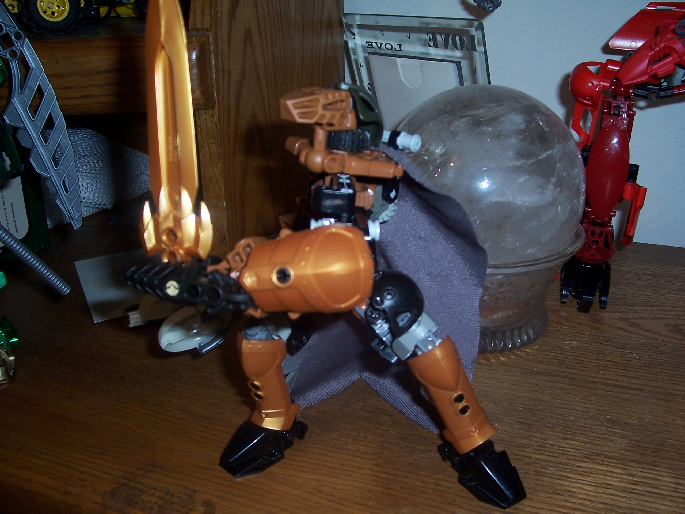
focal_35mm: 34
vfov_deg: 41.8
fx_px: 673
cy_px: 257
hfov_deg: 54.0
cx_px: 342
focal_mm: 5.6
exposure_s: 1/60
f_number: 2.7
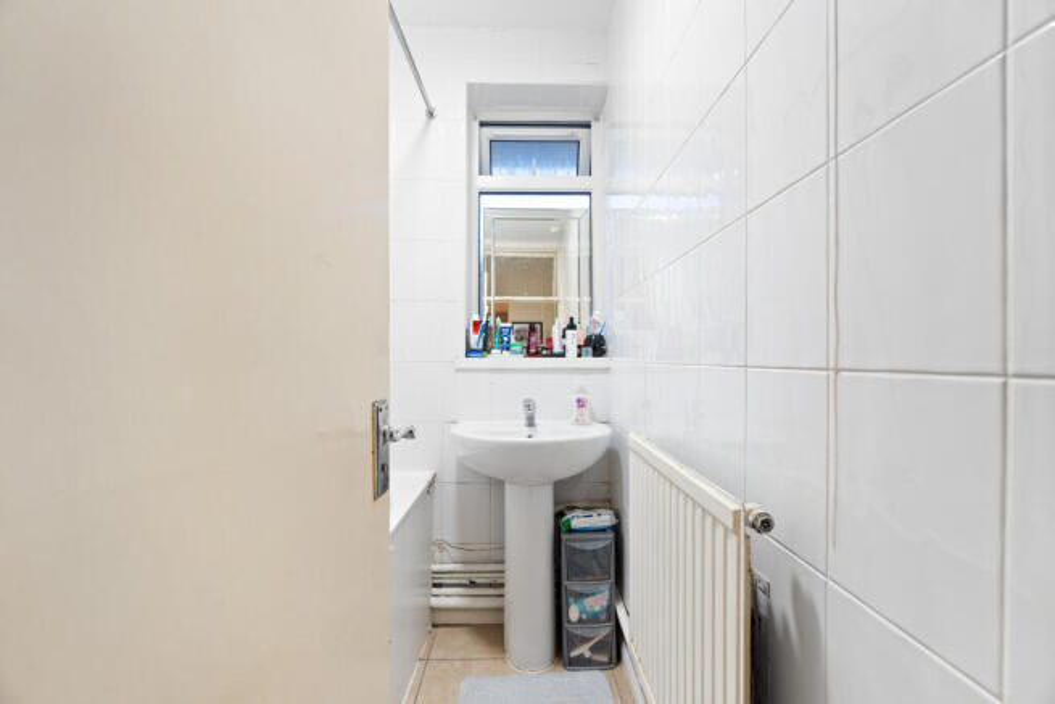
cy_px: 352
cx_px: 528
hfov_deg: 100.4
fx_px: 440
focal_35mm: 15
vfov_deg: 77.4
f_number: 4
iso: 100
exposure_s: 1/3
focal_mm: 10
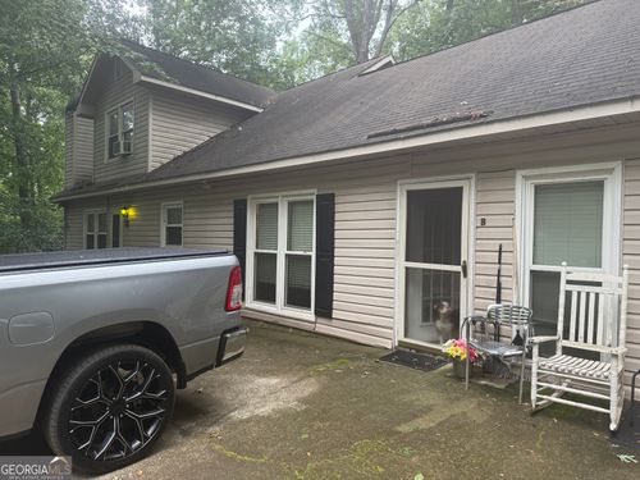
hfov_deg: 71.6
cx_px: 320
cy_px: 240
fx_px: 444
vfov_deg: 56.8
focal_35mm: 24
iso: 200
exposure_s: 1/121
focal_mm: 6.76
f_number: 1.78
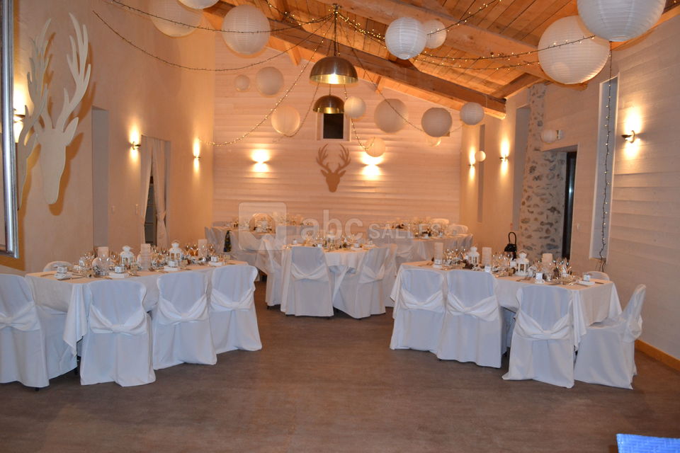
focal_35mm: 30
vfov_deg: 43.6
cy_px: 226
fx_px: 567
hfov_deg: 61.9
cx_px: 340
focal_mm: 20
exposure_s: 1/60
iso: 2000
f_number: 3.8
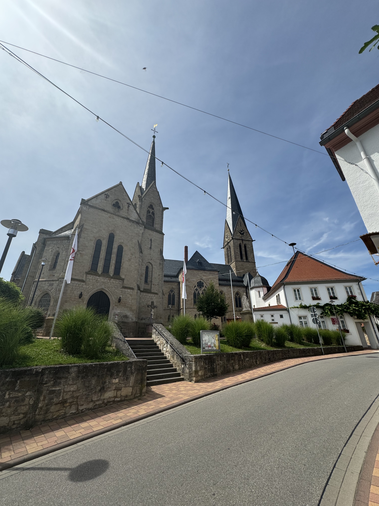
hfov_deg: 85.7
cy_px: 253
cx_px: 190
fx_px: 204
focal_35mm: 14
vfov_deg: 102.1
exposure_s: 1/2985
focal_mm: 2.22
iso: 50
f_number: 2.2
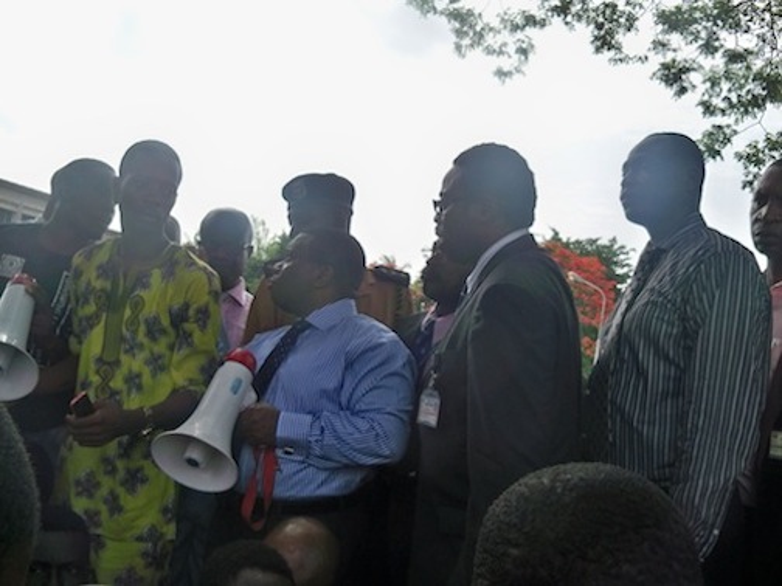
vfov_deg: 40.7
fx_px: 791
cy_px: 293
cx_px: 391
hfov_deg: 52.6
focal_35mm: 35
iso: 64
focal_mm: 6.2
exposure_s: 1/640
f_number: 3.5
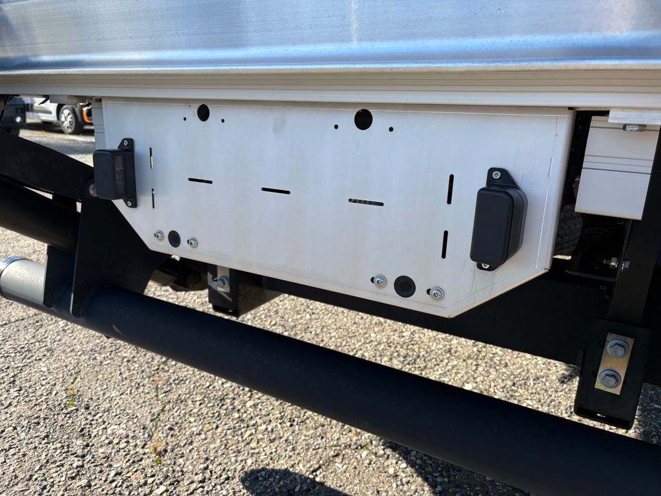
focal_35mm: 26
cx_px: 330
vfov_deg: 53.1
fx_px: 496
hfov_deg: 67.3
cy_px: 248
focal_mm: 5.96
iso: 50
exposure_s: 1/1175
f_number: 1.6
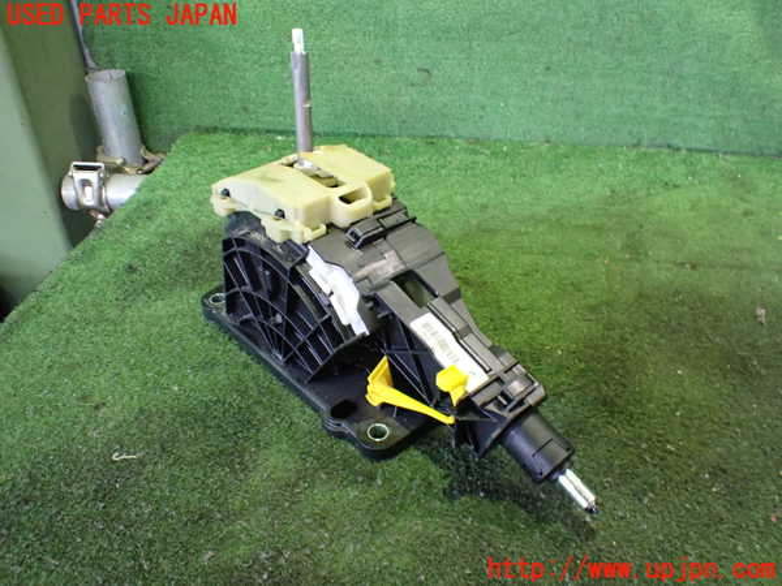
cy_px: 293
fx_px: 678
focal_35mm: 30
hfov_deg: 60.0
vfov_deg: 46.8
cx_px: 391
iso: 800
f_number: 2.3
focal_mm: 5.4
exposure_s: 1/40
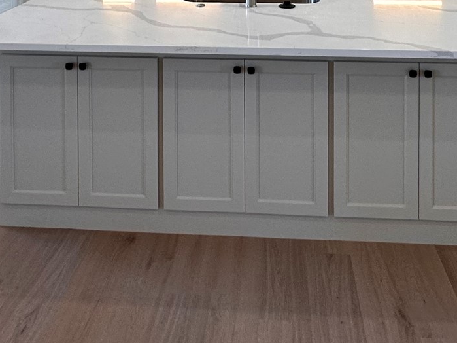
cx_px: 238
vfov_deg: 28.6
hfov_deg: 45.8
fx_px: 541
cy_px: -105
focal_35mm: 41
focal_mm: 2.22
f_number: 2.2
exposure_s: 1/120
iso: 100
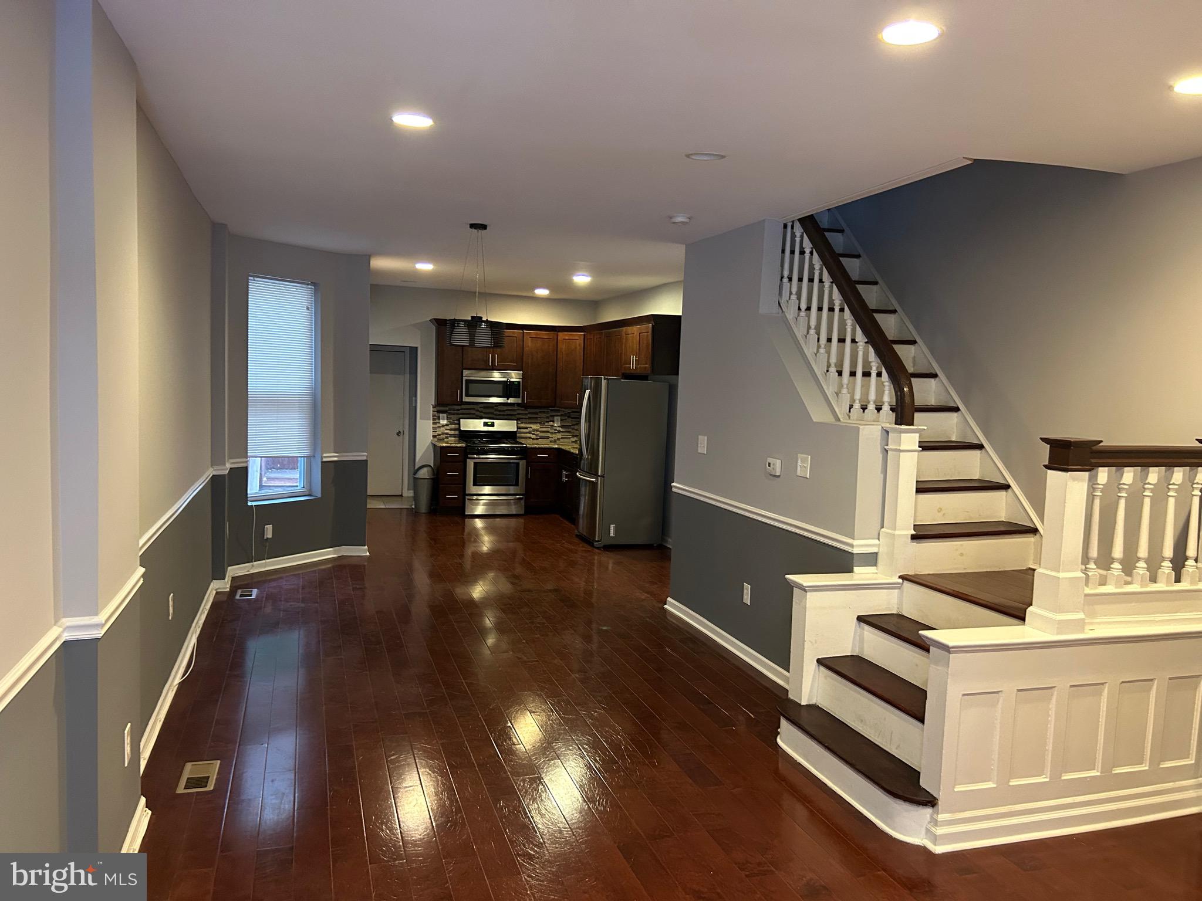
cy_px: 450
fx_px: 903
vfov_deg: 53.1
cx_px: 601
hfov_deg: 67.3
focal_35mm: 26
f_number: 1.5
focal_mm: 5.7
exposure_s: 1/40
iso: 400
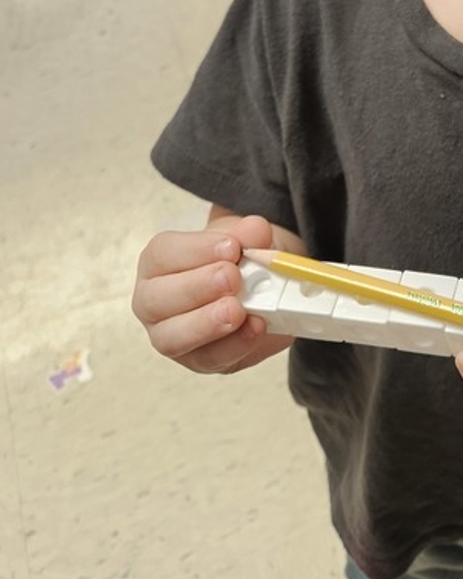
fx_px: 1046
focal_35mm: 61
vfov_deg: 29.3
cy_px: 20
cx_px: 580
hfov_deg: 22.6
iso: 320
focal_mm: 5.4
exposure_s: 1/120
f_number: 1.8
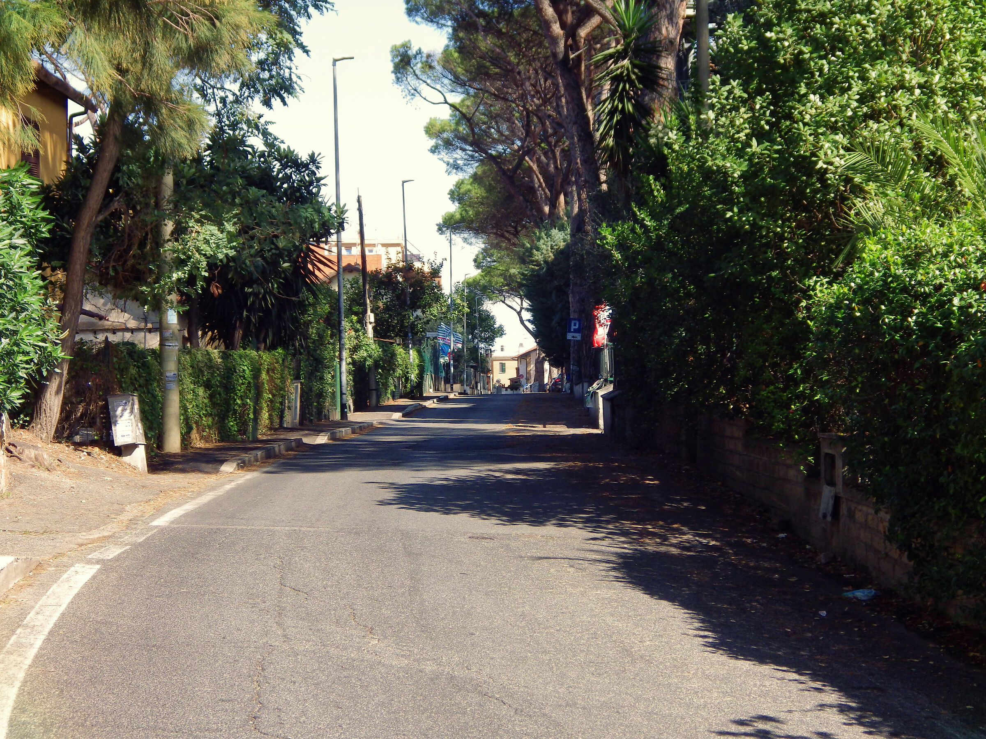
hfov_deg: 27.4
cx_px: 493
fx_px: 2022
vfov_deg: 20.7
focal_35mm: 71
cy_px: 370
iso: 100
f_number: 4.2
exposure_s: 1/320
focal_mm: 12.8
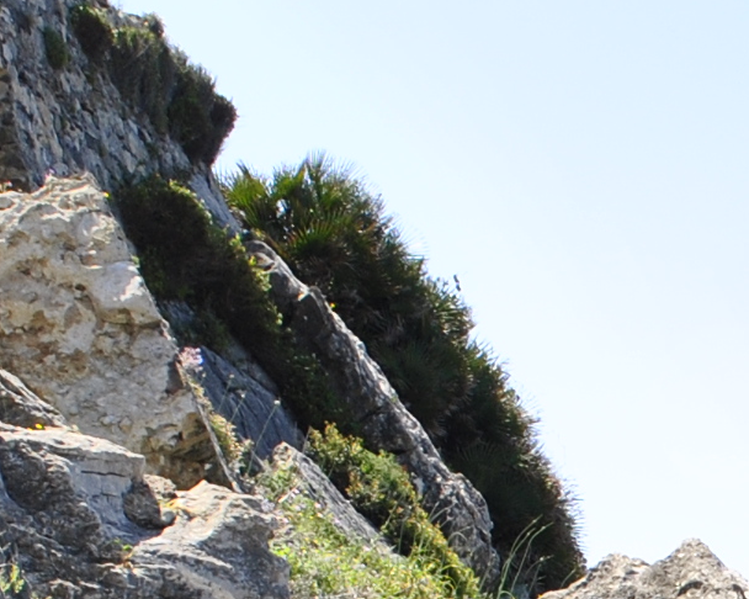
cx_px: 892
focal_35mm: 121
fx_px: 2681
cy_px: 779
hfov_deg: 15.3
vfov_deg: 12.4
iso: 200
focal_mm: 18
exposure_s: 1/200
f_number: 10
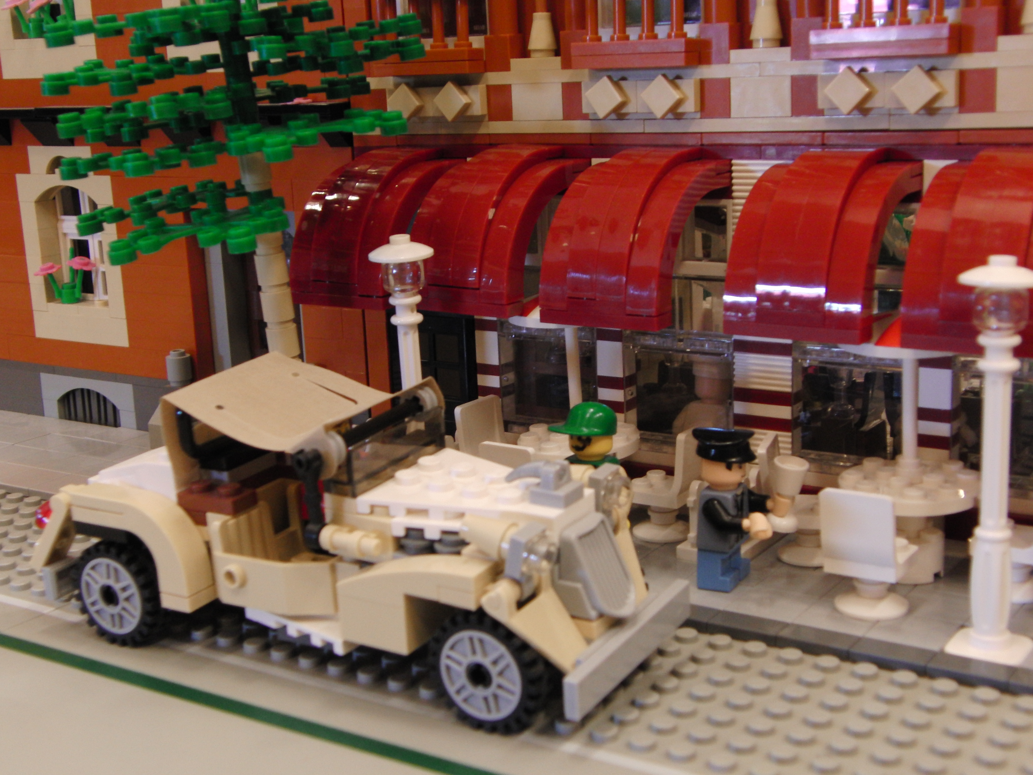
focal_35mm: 49
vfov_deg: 29.7
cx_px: 516
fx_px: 1462
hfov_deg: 38.9
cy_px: 388
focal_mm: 8.7
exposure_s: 1/13
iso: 200
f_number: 3.3
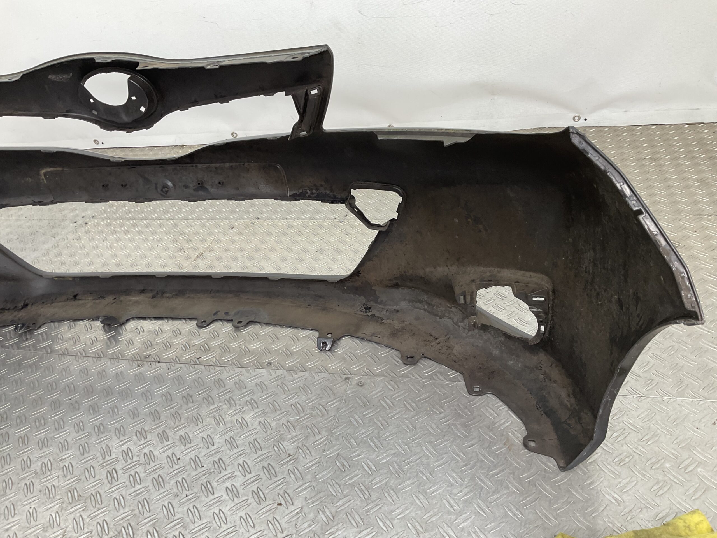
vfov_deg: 48.2
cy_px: 269
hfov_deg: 61.7
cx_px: 358
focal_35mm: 29
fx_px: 601
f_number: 1.8
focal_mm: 3
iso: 32
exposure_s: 1/120
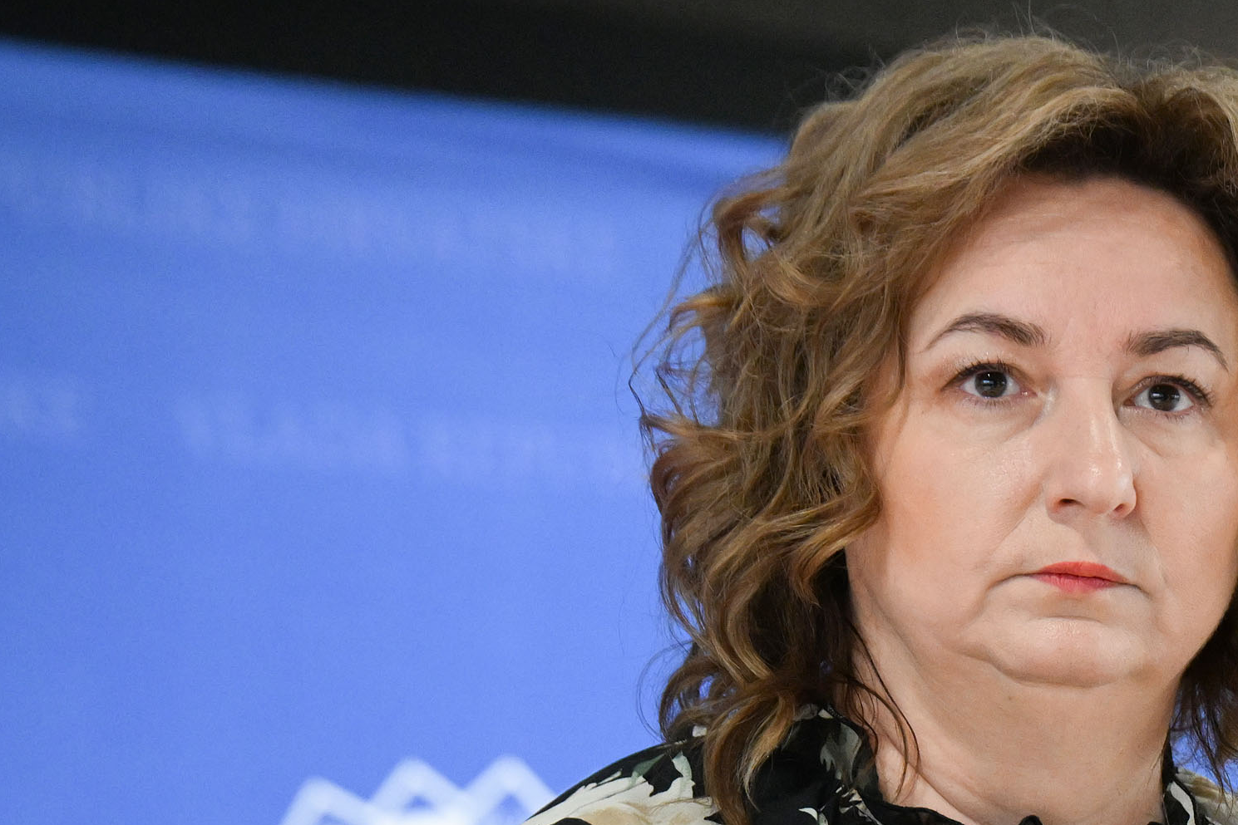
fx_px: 9698
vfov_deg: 4.9
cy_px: 907
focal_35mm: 282
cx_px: 1282
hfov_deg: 7.3
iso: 4000
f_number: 4
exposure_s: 1/250
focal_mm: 105
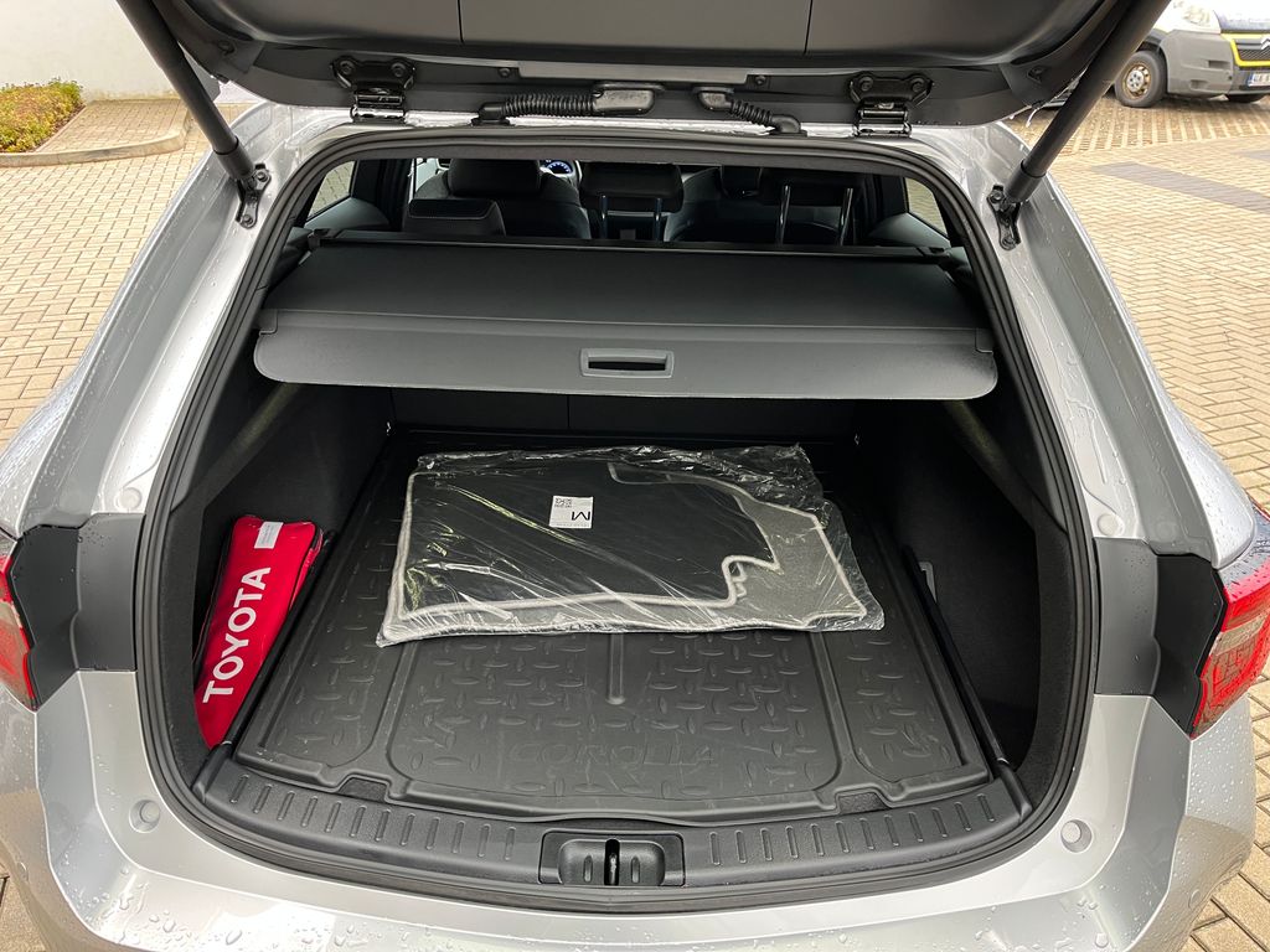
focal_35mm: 26
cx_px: 635
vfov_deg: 53.1
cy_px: 476
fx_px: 954
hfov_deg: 67.3
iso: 125
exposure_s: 1/60
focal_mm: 5.1
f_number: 1.6
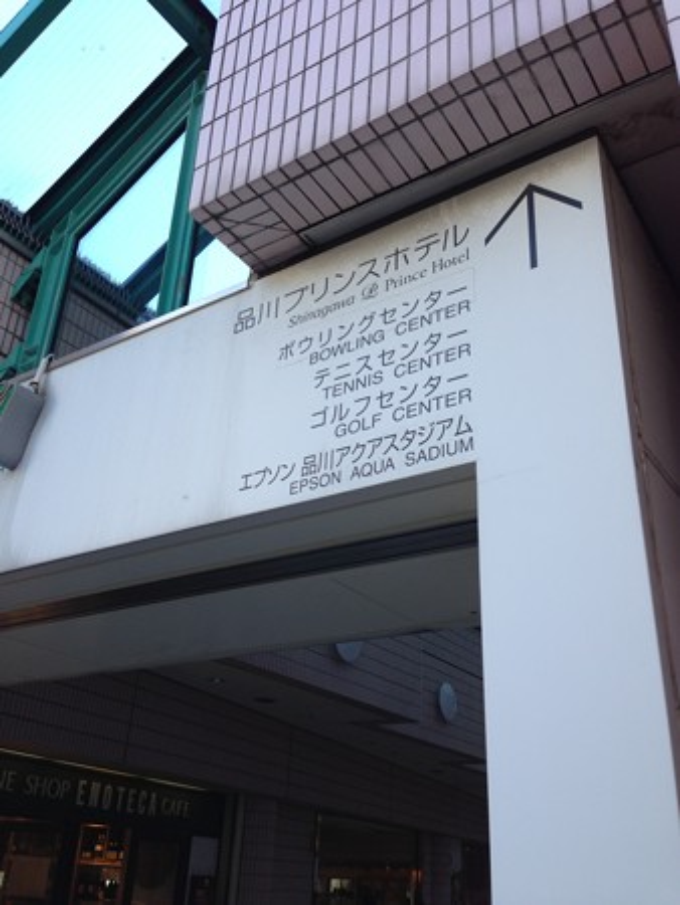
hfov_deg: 43.0
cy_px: 452
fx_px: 864
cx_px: 340
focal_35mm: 33
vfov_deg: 55.3
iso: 50
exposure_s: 1/174
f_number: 2.4
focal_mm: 4.13
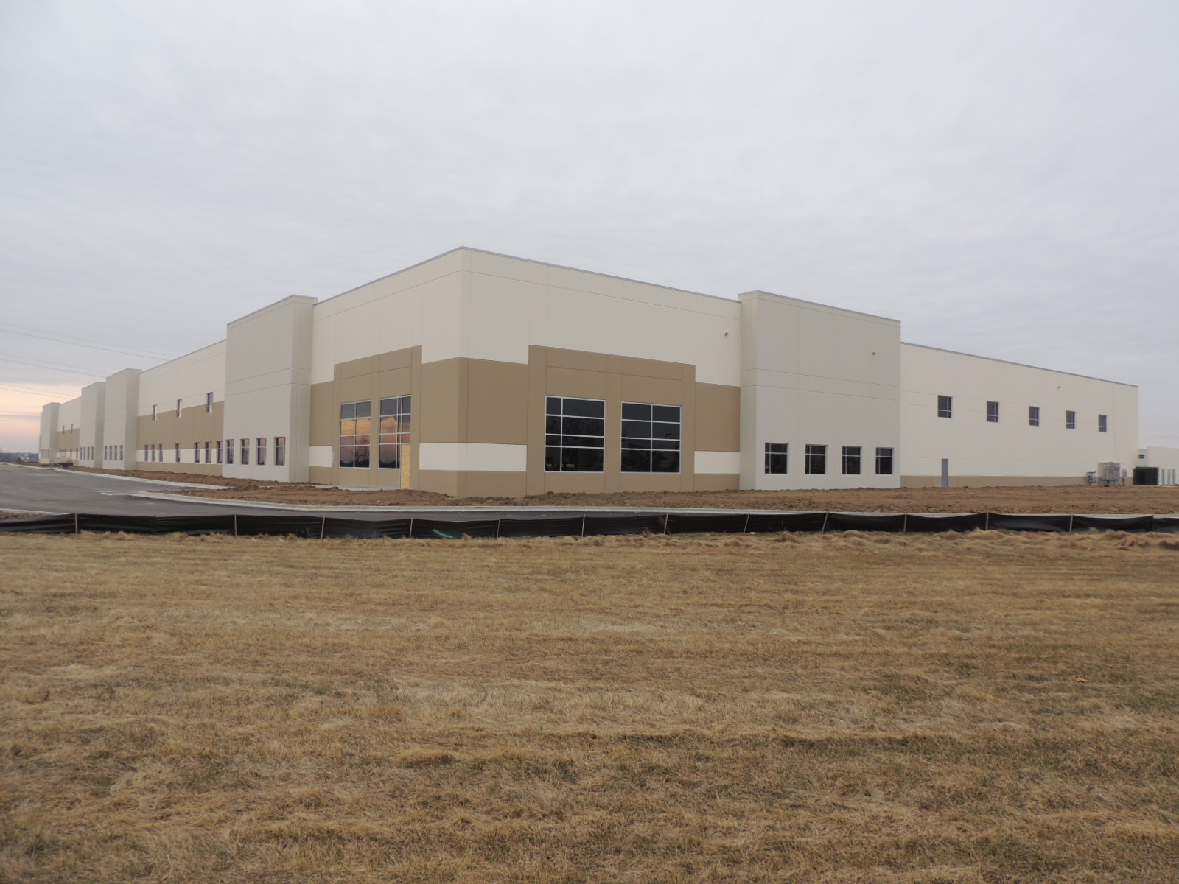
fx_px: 817
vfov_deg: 56.8
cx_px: 590
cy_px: 442
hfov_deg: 71.6
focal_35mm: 24
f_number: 3
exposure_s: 1/400
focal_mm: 4.3
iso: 100
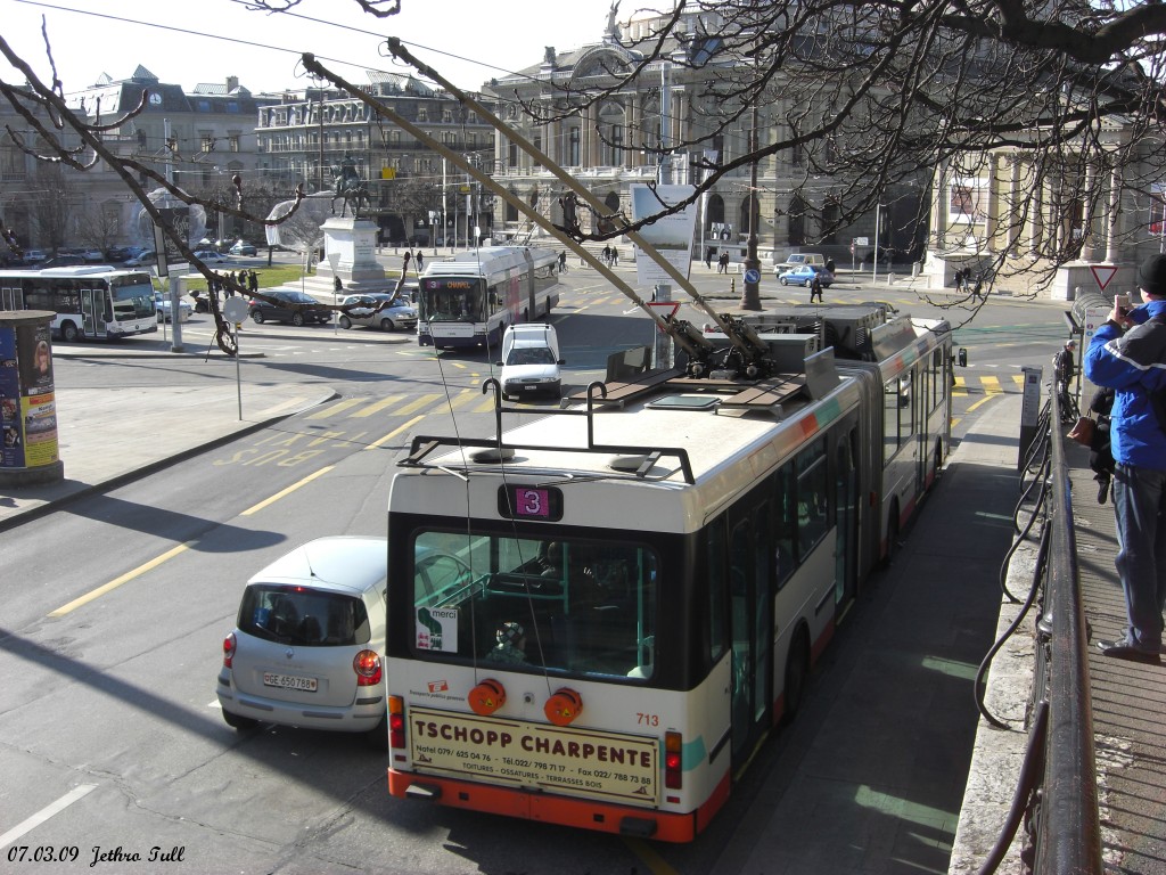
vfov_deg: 37.7
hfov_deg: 49.0
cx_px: 583
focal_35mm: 38
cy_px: 438
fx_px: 1280
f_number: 4
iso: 80
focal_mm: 7.9
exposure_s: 1/400
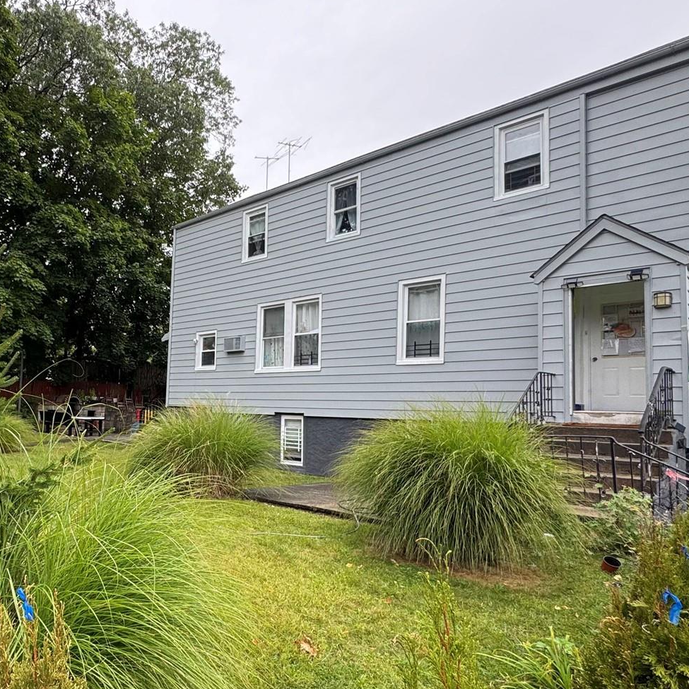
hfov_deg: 55.8
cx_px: 122
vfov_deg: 60.8
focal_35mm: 26
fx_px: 585
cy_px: 378
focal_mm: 2.22
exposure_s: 1/287
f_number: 2.2
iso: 40
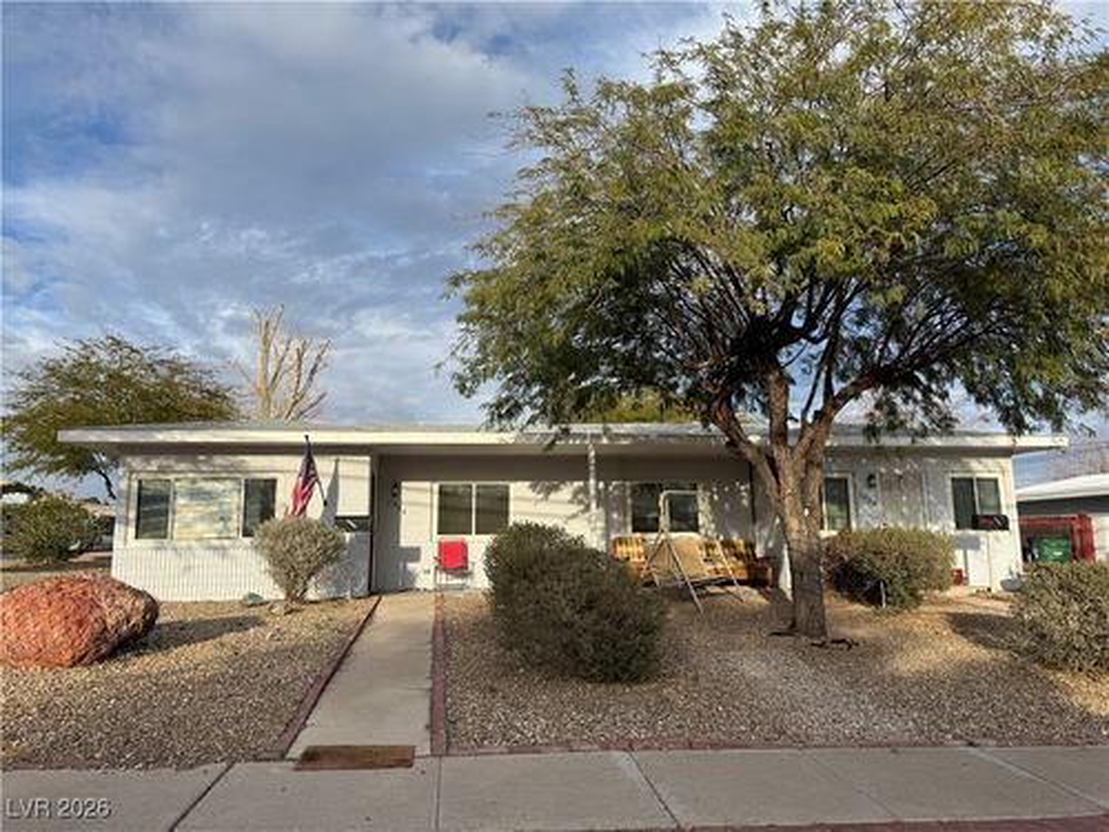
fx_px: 769
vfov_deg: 56.8
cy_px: 416
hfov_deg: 71.6
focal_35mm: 24
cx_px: 554
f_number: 1.78
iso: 80
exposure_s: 1/3096
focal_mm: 6.76
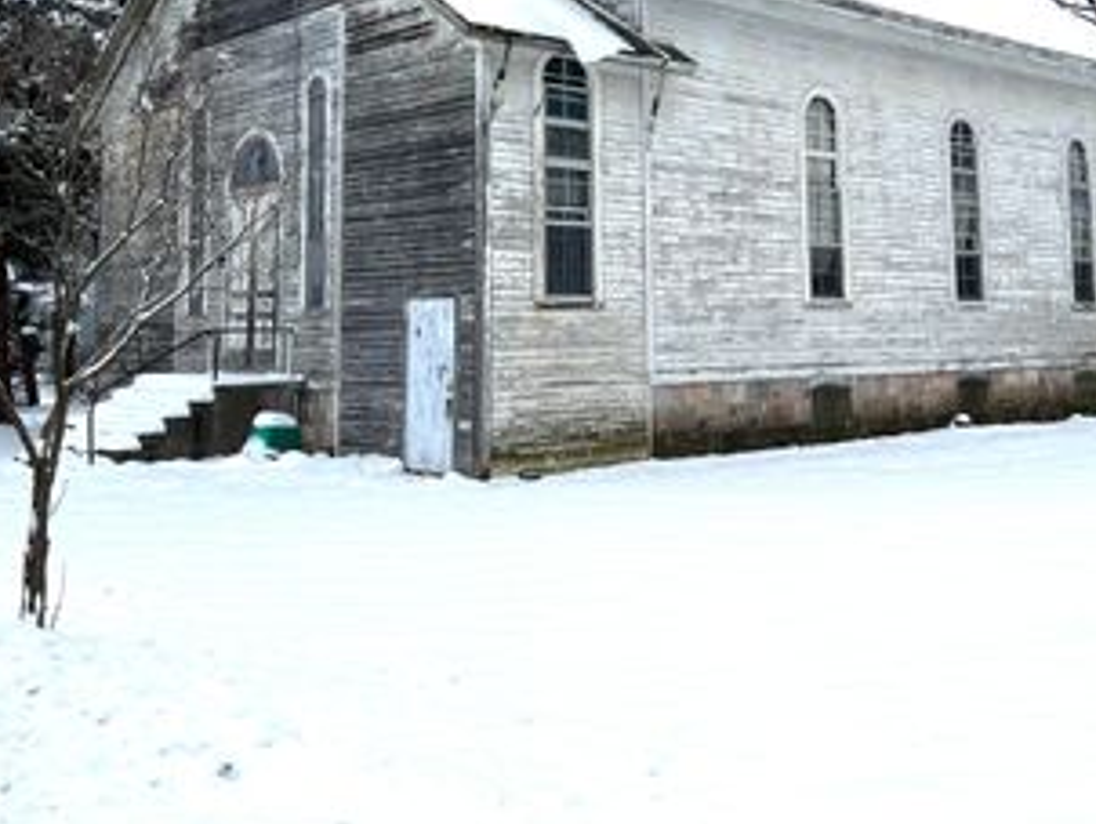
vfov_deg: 32.8
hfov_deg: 43.7
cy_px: 180
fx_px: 1363
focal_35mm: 43
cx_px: 628
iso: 50
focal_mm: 5.7
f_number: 1.5
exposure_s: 1/4630
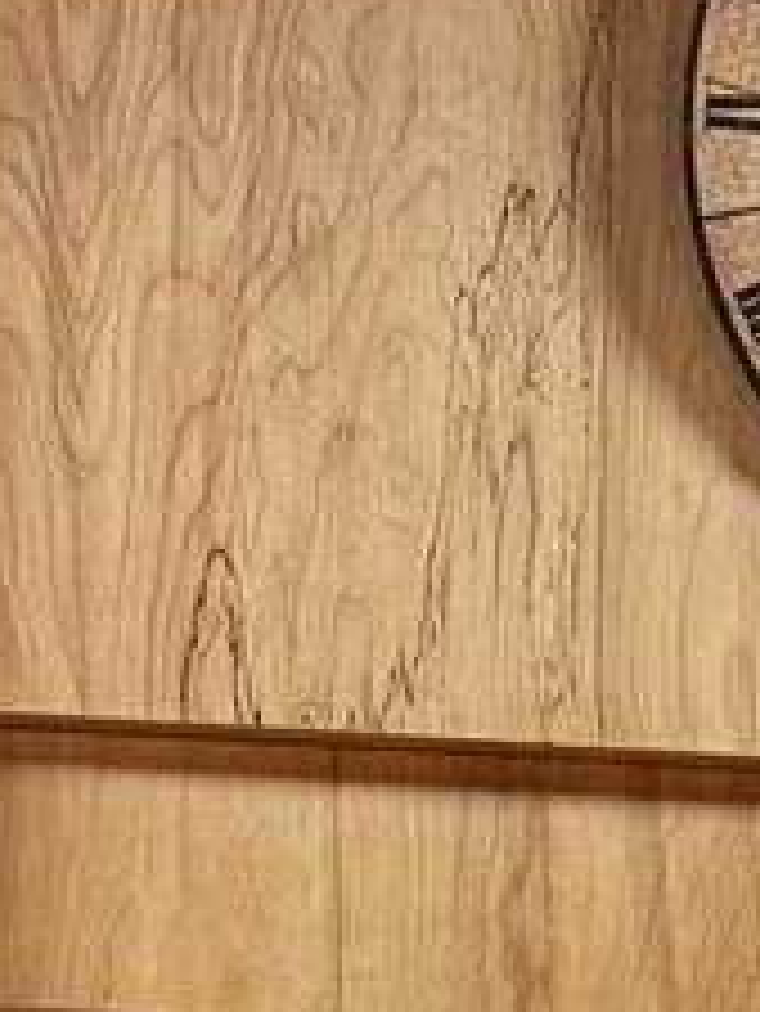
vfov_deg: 10.3
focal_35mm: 164
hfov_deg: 8.9
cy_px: 2528
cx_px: 1021
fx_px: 4796
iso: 250
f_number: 1.78
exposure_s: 1/60
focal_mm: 6.76
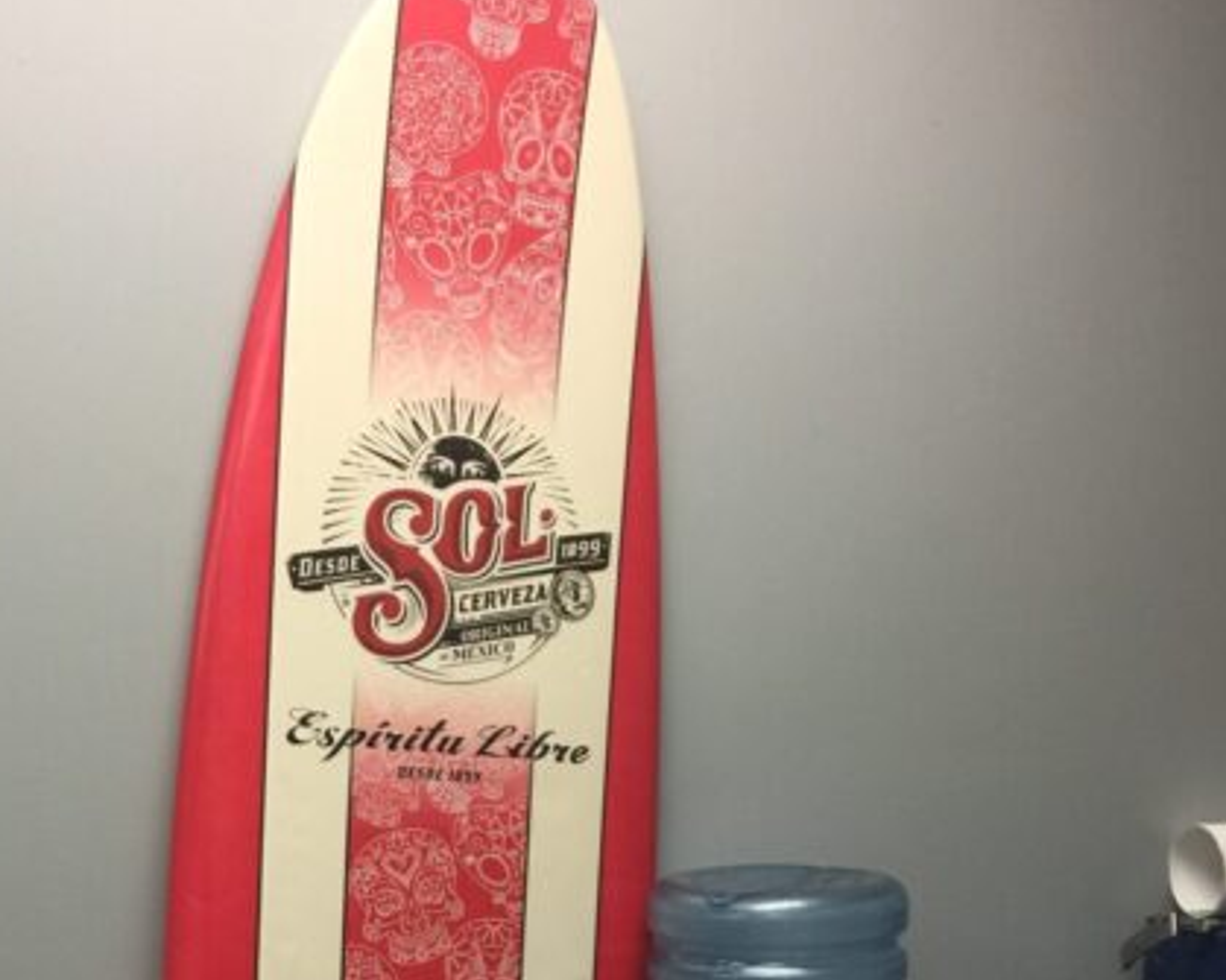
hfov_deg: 34.5
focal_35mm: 54
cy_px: 1053
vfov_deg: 26.1
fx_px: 1959
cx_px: 421
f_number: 2.2
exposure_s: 1/15
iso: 40
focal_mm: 4.15
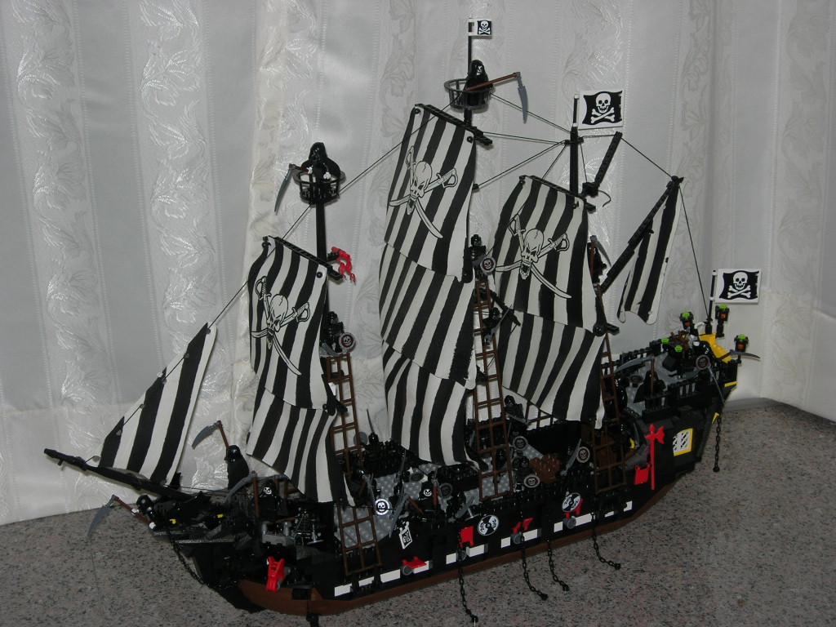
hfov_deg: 27.0
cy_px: 314
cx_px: 418
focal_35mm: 72
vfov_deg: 20.4
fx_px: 1739
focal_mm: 14.9
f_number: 3.7
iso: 64
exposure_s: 1/60.1
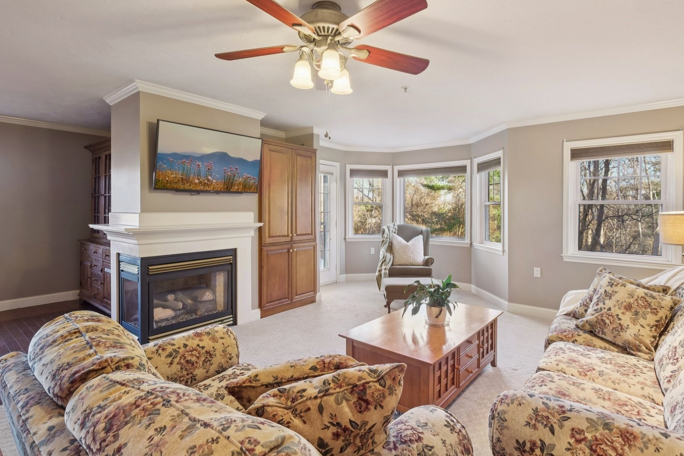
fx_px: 323
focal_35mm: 17
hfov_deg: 93.1
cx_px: 372
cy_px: 209
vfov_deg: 70.3
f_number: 5.6
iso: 400
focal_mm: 10
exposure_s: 1/10
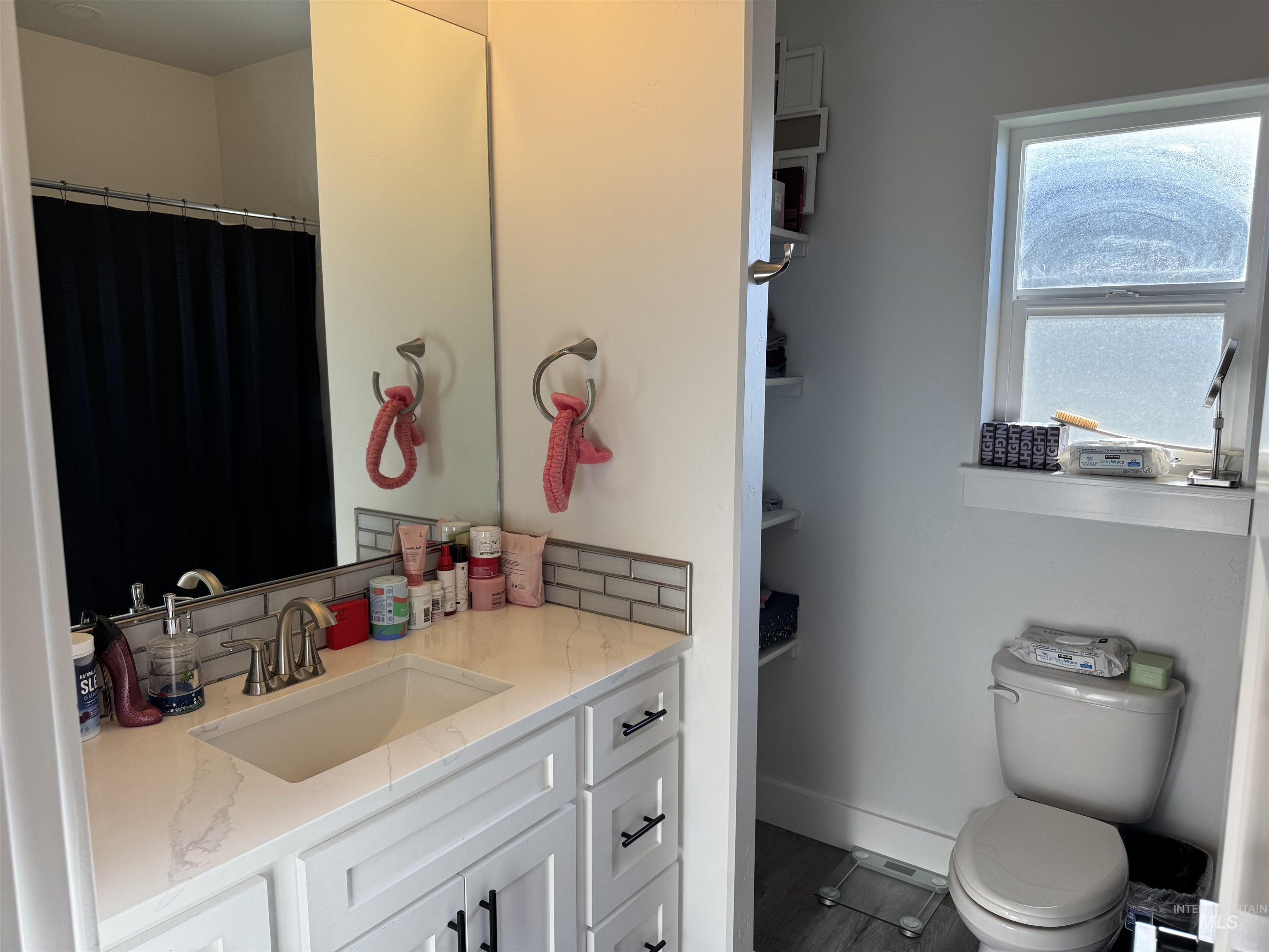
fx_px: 880
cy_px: 476
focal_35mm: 24
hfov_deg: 71.6
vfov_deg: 56.8
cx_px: 634
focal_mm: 6.76
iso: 64
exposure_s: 1/232
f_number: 1.78
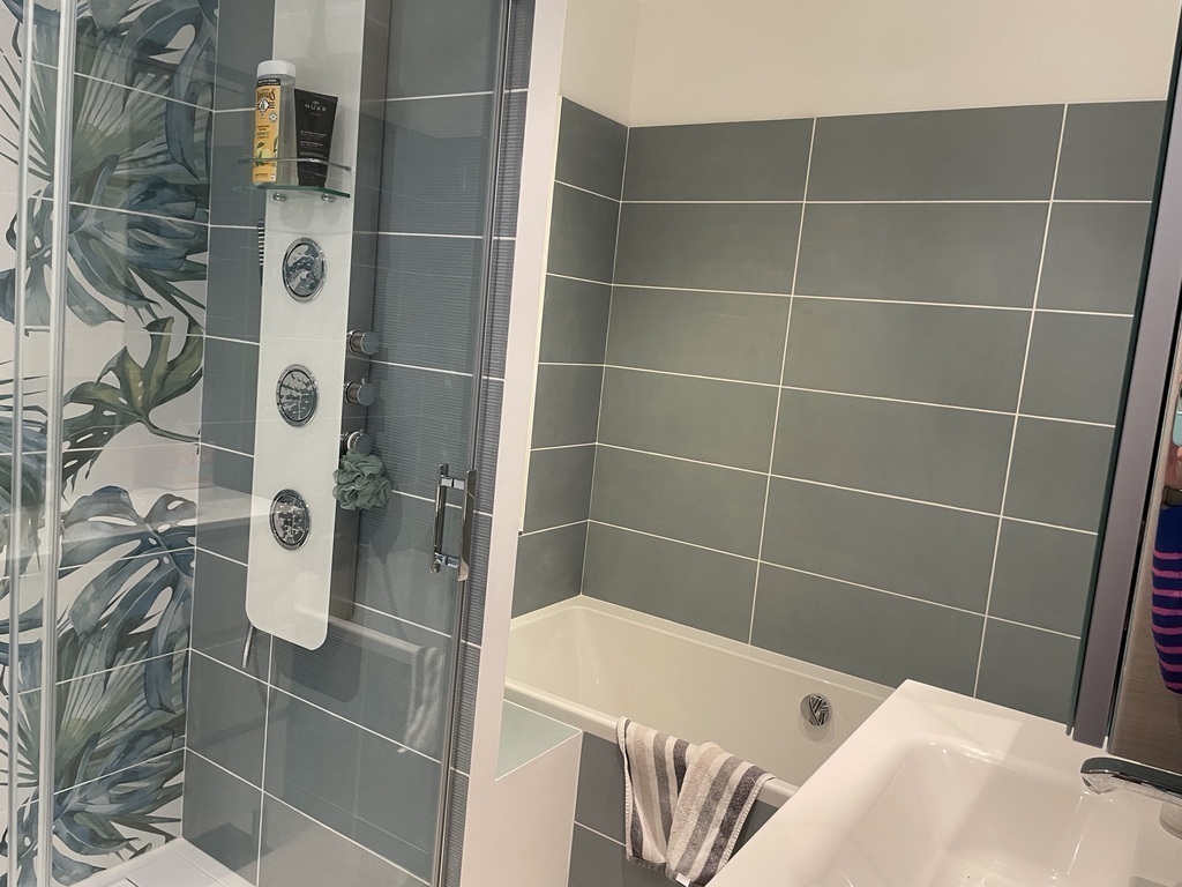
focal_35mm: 26
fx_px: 888
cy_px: 444
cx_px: 591
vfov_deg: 53.1
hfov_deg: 67.3
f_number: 1.6
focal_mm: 4.2
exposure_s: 1/50
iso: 125
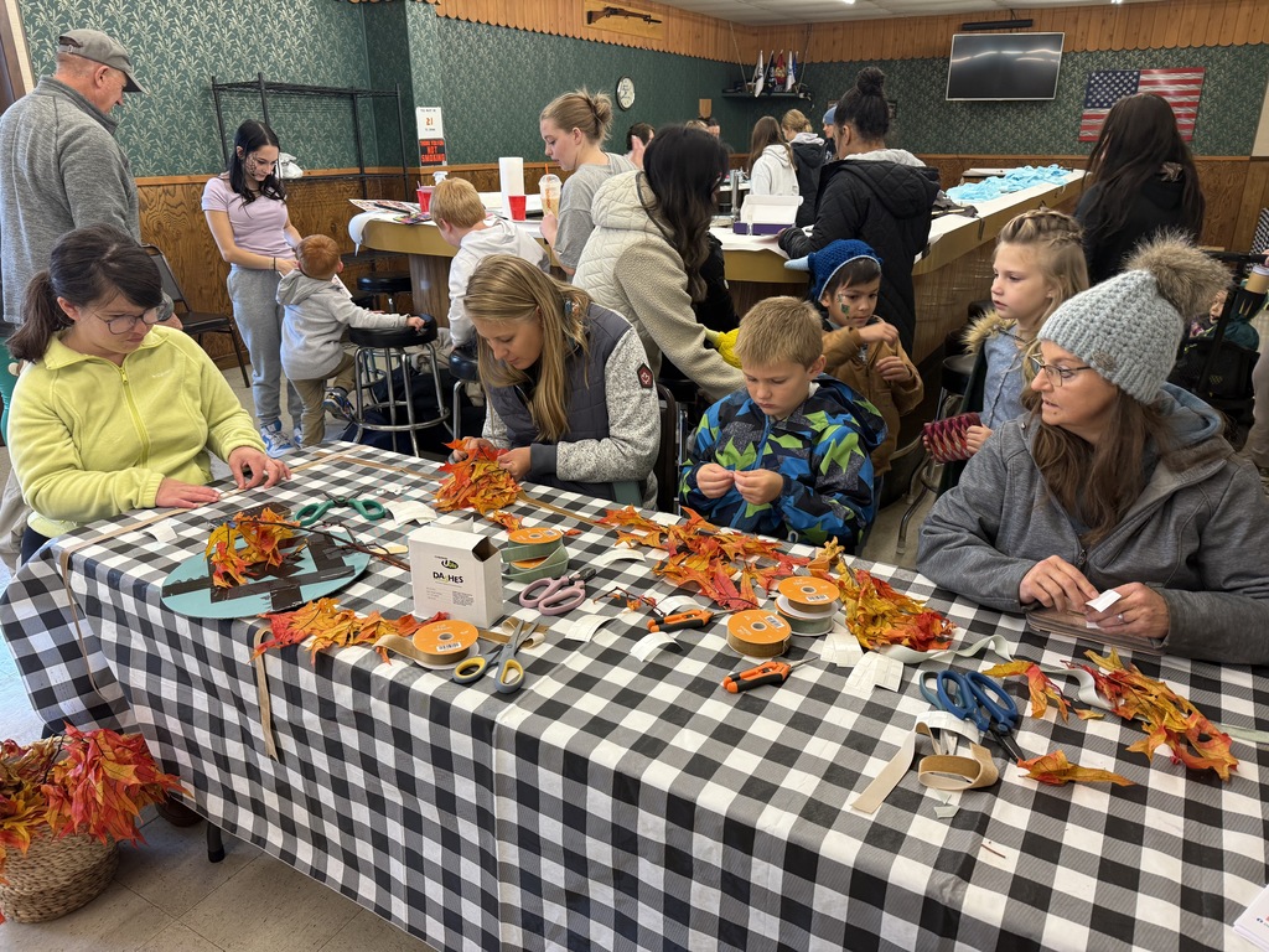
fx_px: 880
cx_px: 634
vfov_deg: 56.8
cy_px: 476
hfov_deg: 71.6
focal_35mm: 24
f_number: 1.78
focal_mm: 6.76
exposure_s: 1/60
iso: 125
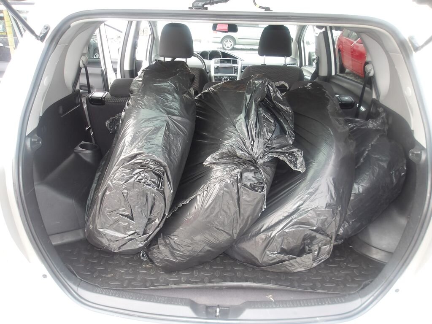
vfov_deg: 51.4
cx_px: 216
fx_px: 337
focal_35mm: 27
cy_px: 162
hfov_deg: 65.3
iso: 100
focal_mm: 4.9
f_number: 3
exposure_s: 1/54
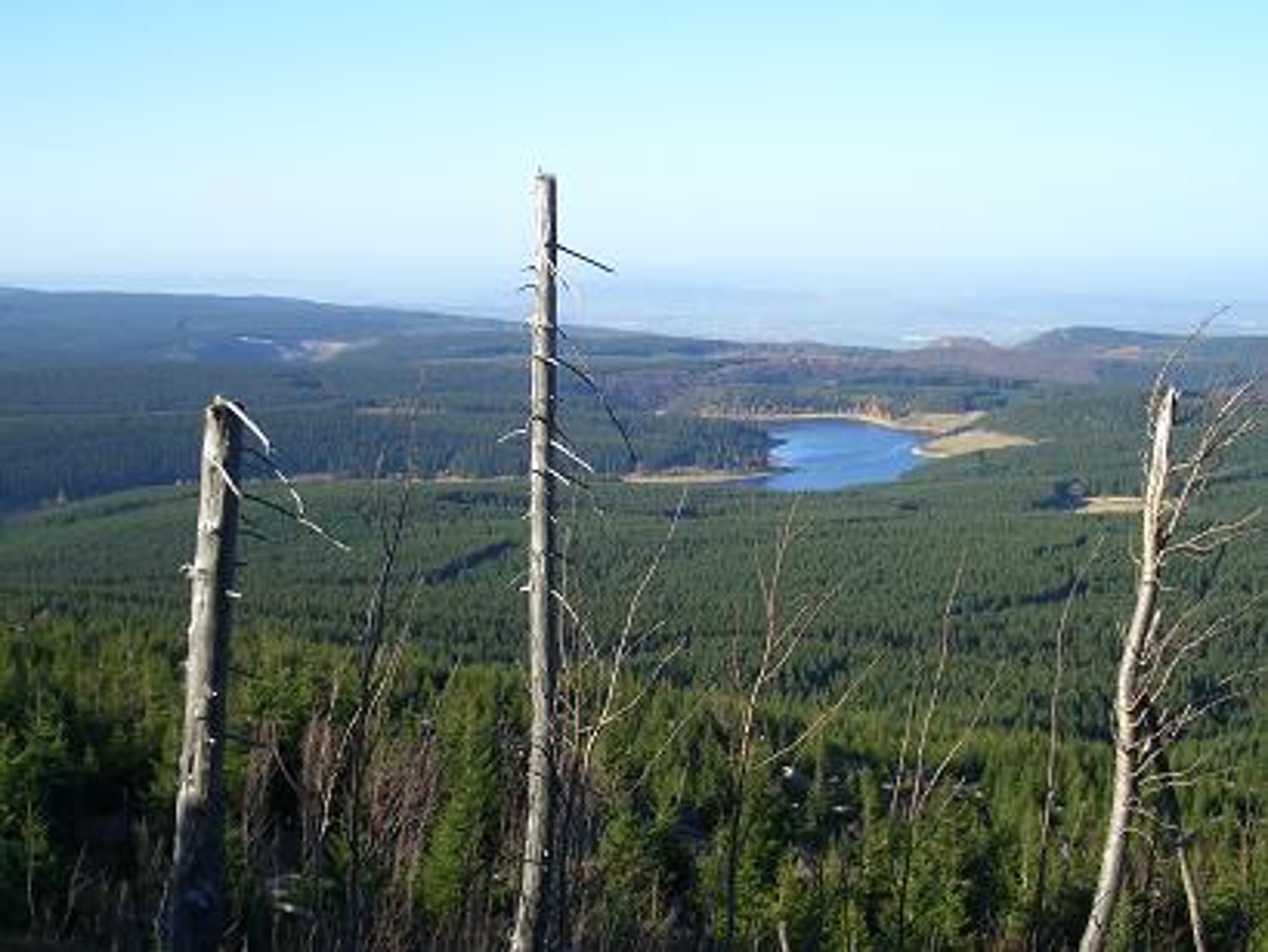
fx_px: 1796
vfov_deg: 29.7
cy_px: 476
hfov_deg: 38.9
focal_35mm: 49
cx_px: 634
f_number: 5
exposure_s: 1/250
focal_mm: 8.2
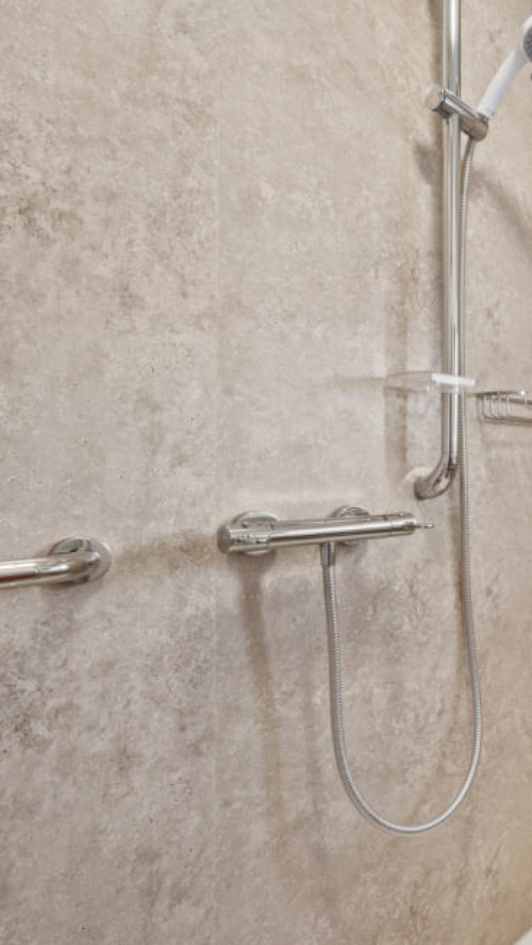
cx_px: 658
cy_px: 479
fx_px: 577
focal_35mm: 23
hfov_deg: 36.4
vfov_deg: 78.7
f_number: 16
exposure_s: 1/1.25
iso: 250
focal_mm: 14
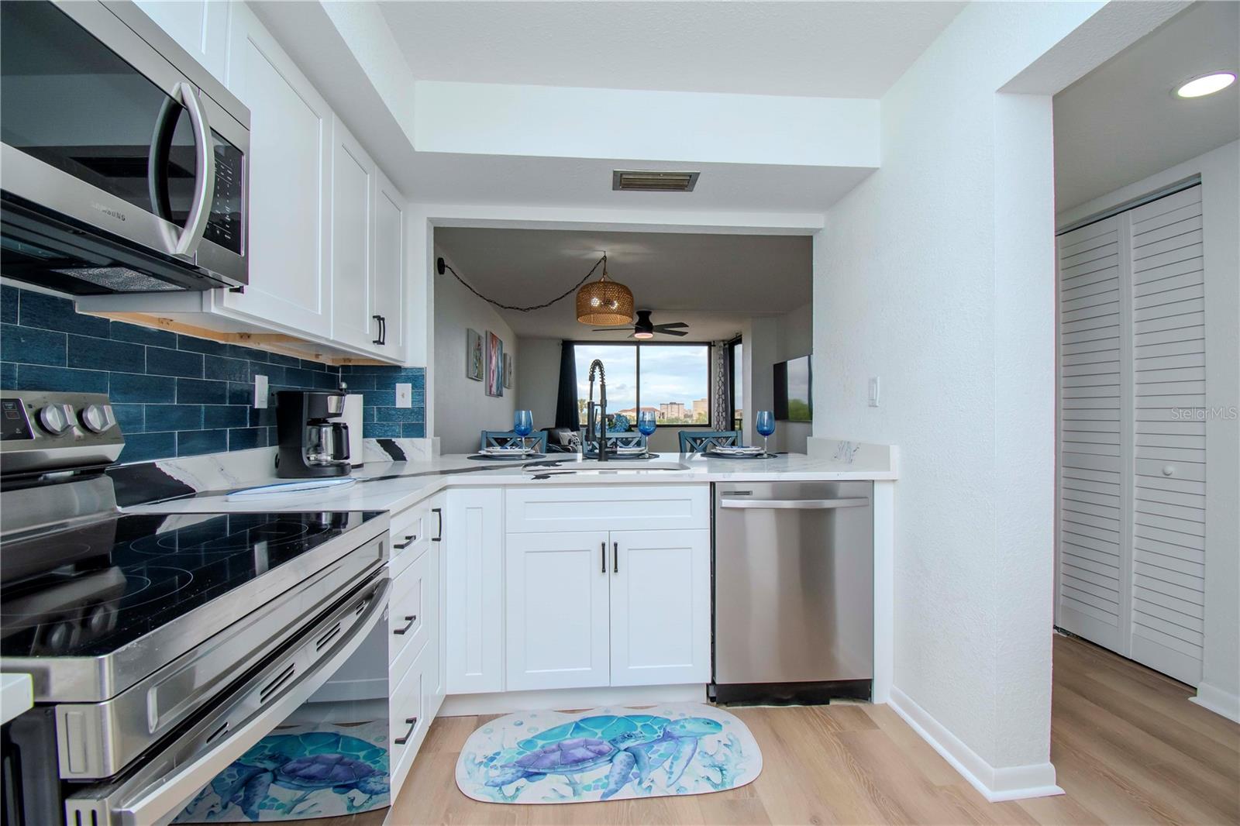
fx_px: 517
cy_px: 413
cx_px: 620
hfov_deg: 100.4
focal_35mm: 15
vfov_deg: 77.3
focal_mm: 10
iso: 500
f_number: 9
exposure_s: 1/200
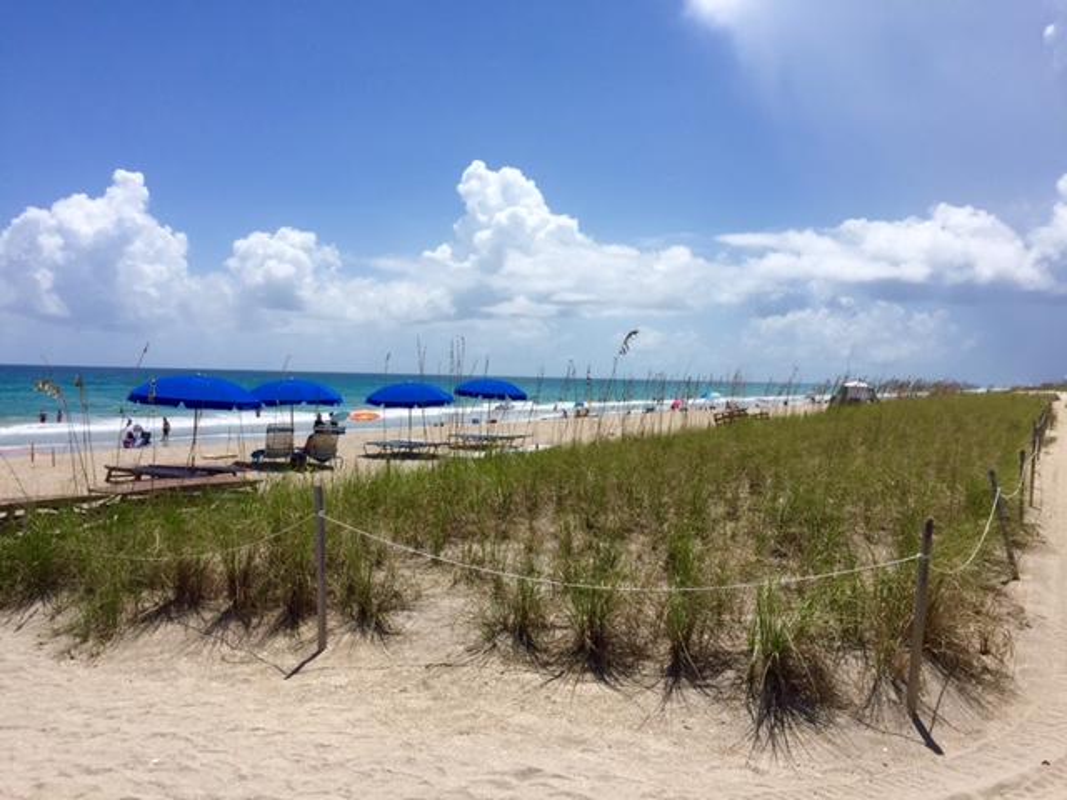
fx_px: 894
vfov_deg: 48.2
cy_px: 400
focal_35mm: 29
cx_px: 534
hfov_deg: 61.7
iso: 32
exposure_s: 1/3968
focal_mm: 4.15
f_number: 2.2
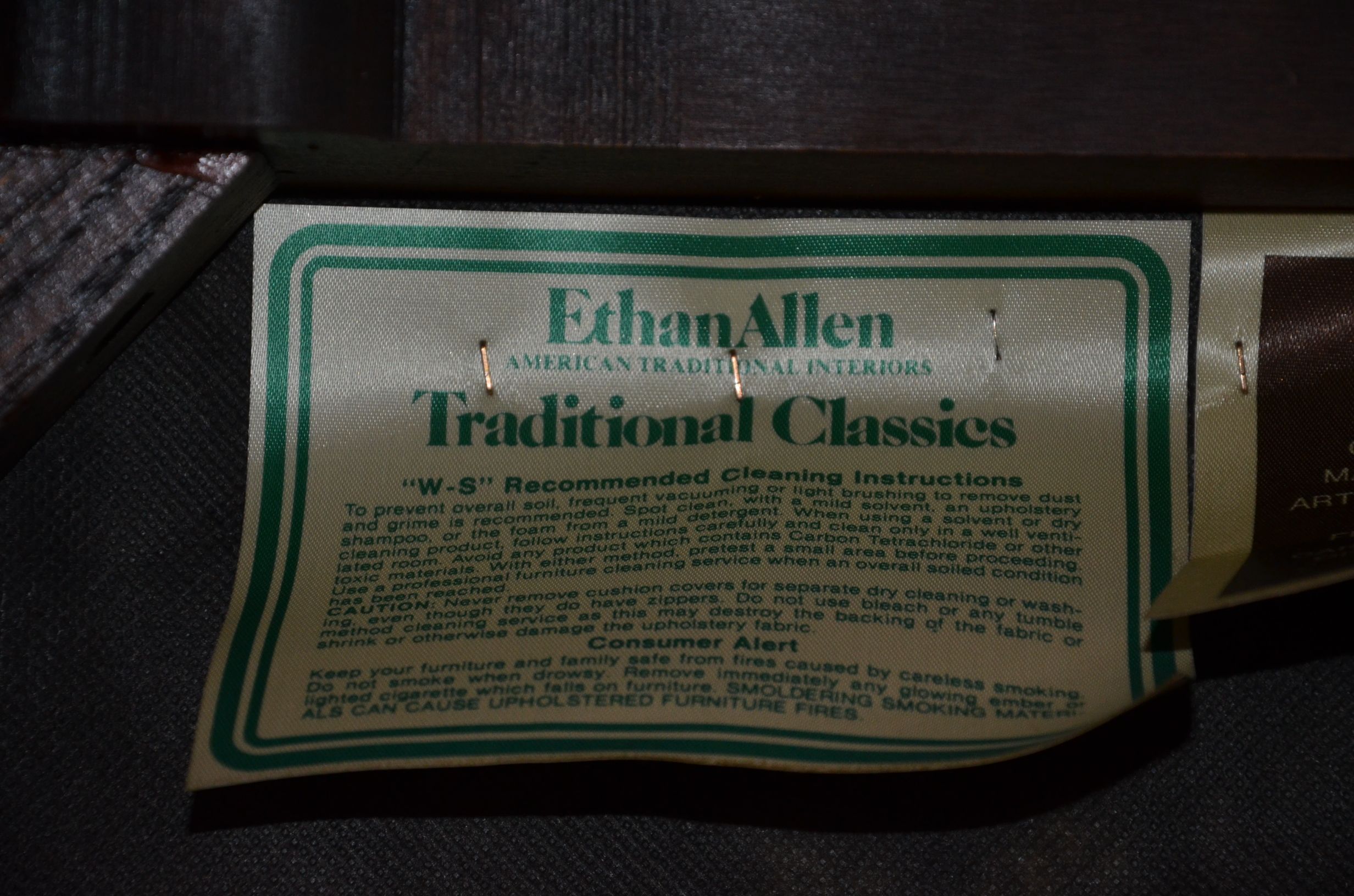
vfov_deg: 9.3
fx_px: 5517
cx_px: 677
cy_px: 448
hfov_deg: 14.0
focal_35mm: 147
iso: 800
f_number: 5.6
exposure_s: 1/60
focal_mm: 98
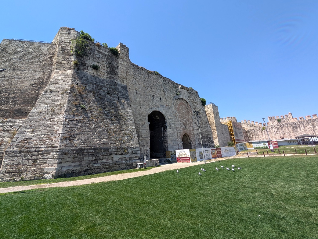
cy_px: 107
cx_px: 149
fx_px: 147
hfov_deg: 94.4
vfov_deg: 77.9
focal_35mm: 16
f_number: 1.7
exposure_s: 1/2092
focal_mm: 2.02
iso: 52
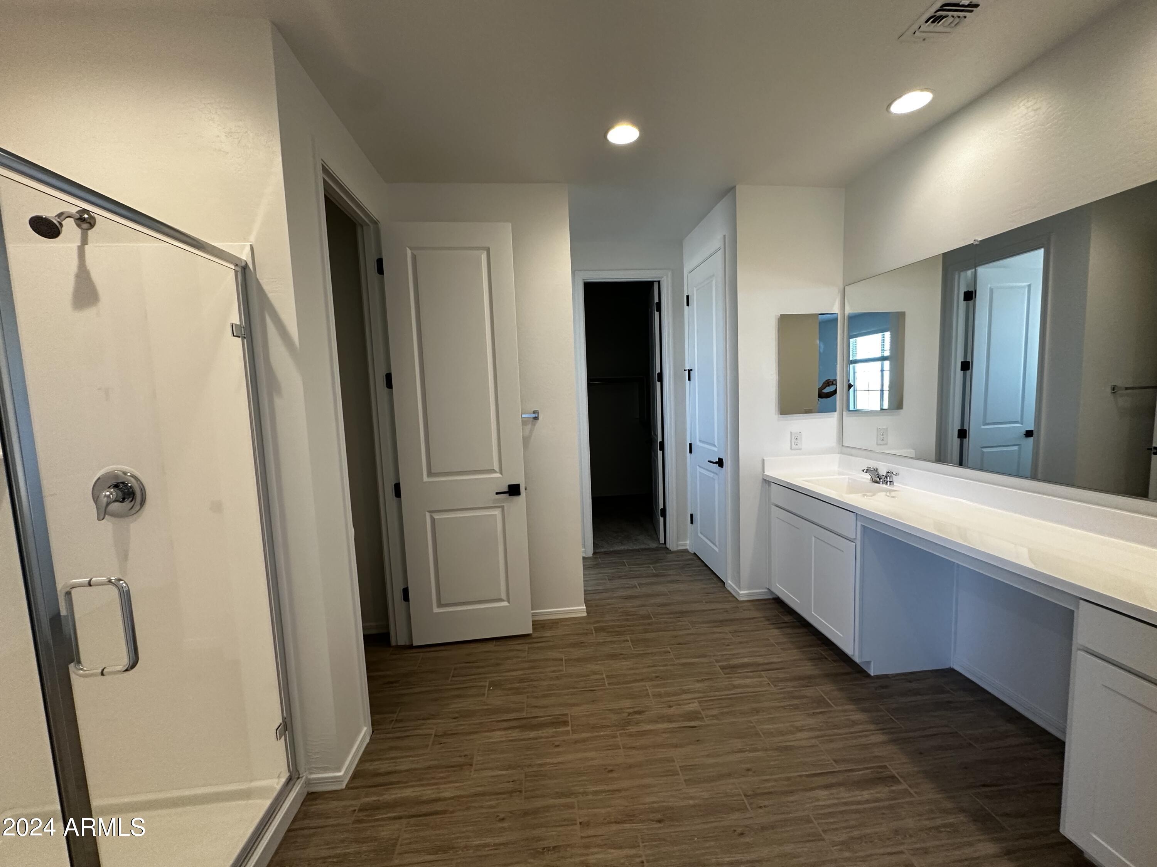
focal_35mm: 14
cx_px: 578
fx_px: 468
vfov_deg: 85.7
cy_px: 434
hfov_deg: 102.1
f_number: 2.2
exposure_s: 1/120
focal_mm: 2.22
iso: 250
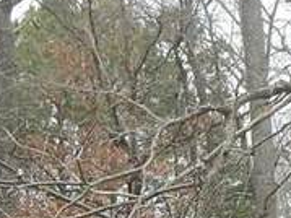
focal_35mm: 236
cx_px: 81
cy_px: 418
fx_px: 1983
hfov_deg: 8.4
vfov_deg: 6.1
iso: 200
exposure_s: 1/250
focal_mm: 5.9
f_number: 3.9
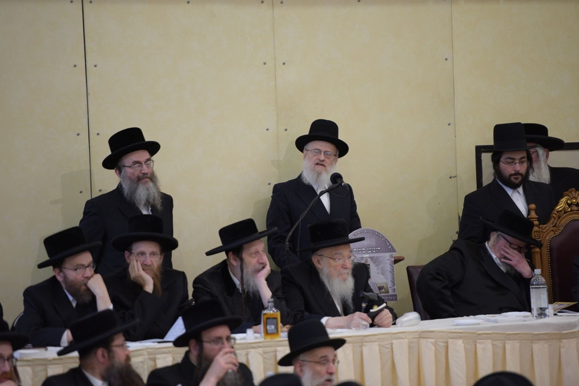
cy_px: 193
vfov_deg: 6.8
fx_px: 3249
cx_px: 288
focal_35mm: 202
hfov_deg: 10.2
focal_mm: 200
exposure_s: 1/125
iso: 800
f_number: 2.8
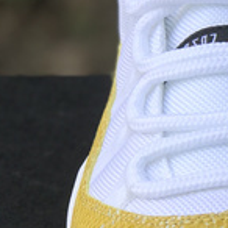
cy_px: 90
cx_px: 379
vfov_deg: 6.8
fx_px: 1908
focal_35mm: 256
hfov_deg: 6.7
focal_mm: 6.6
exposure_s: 1/227
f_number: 2.8
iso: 20
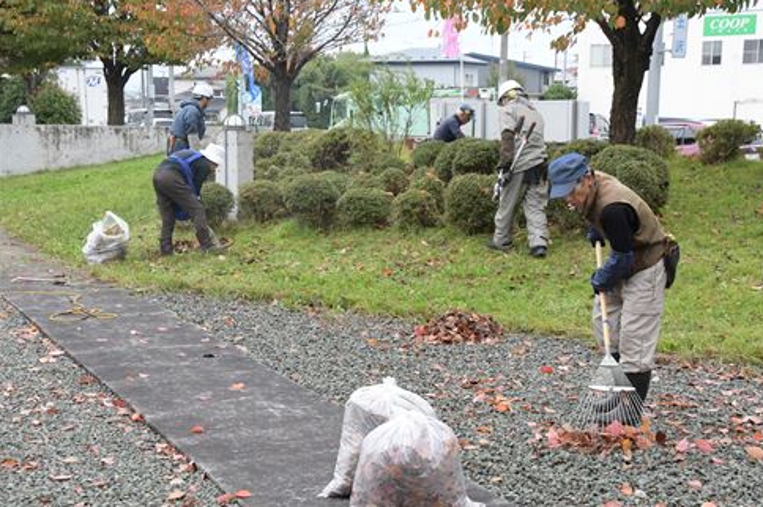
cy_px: 248
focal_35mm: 62
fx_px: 1313
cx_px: 393
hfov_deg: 32.4
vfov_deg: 21.9
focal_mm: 40
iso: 4000
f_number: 13
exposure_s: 1/640
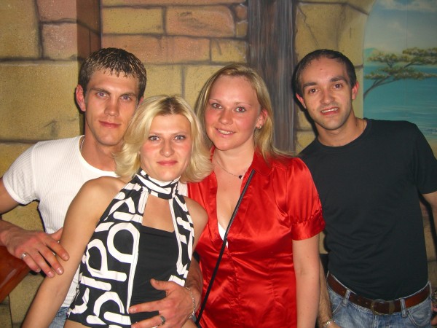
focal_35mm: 38
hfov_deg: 49.0
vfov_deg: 37.7
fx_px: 480
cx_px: 218
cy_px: 164
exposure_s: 1/60
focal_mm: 7.9
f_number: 2.8
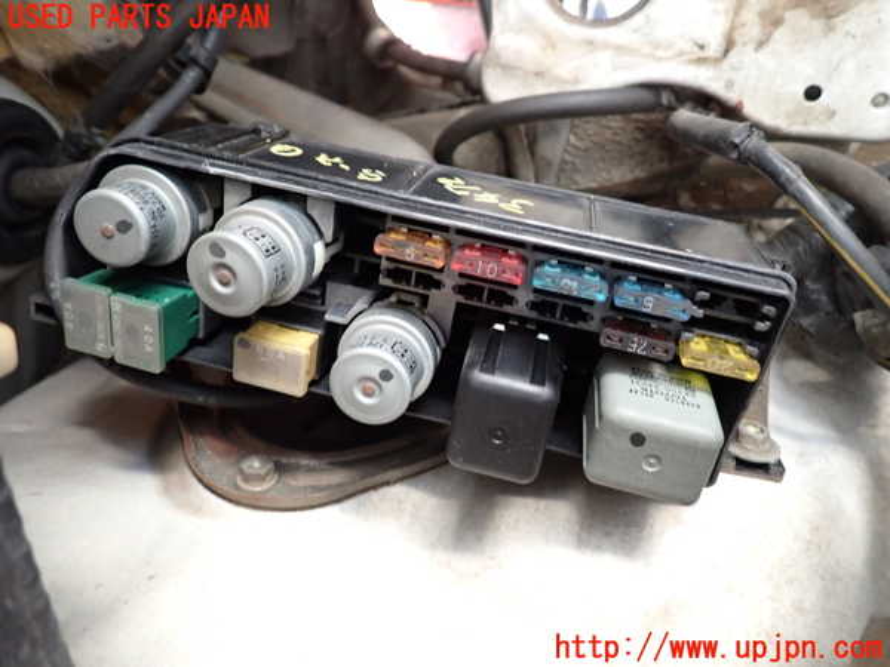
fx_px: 643
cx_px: 445
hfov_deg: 69.4
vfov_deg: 54.9
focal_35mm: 25
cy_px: 334
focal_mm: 4.5
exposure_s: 1/30
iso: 320
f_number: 2
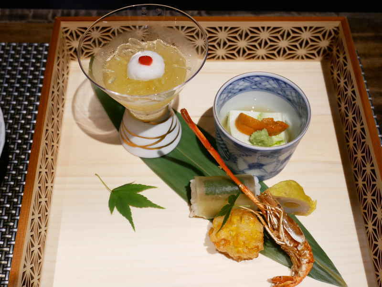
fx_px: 530
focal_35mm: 48
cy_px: 144
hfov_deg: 39.6
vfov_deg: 30.3
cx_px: 191
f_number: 5
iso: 1250
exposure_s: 1/60
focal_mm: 24
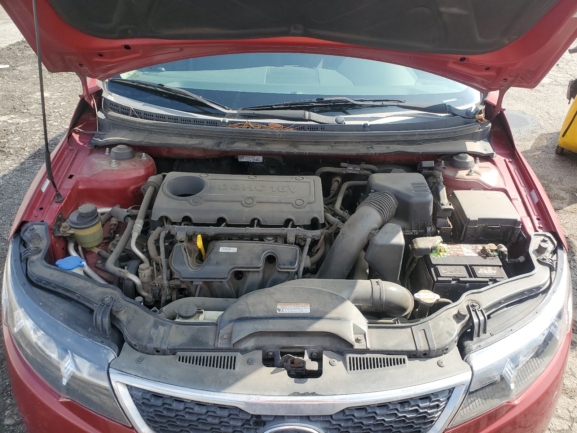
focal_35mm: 26
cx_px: 288
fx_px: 433
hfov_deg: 67.3
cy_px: 216
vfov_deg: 53.1
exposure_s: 1/417
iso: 50
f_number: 1.5
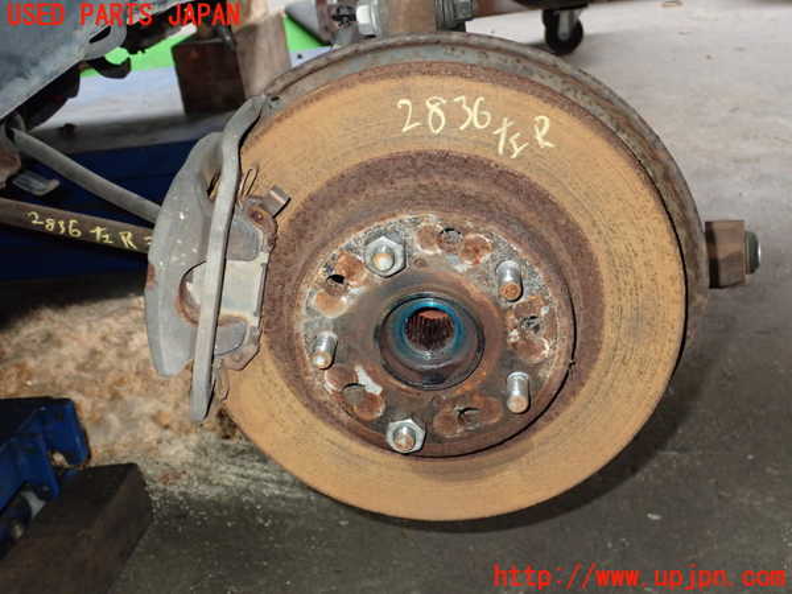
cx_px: 396
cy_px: 297
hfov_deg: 38.2
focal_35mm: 50
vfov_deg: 29.1
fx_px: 1144
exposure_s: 1/50
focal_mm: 9.01
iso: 400
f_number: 3.2
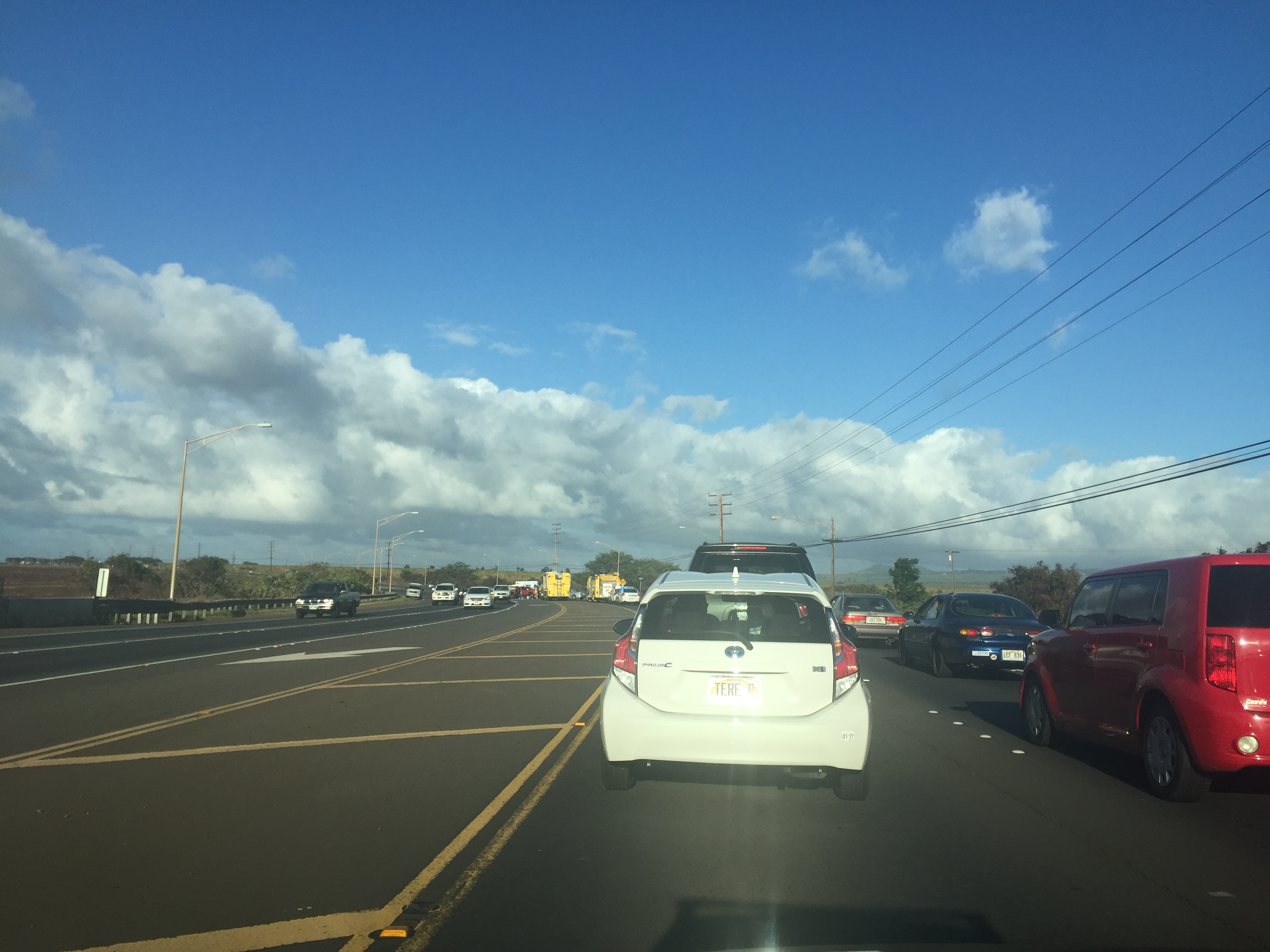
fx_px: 1064
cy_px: 476
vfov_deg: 48.2
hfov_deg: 61.7
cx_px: 635
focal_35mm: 29
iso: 32
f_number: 2.2
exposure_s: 1/1980
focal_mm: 4.15
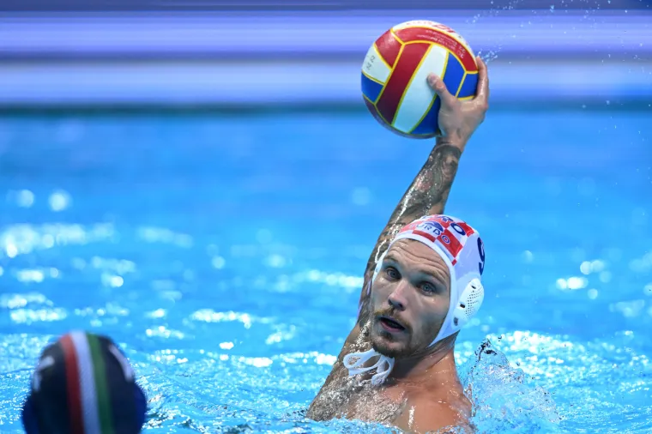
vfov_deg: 3.4
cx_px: 326
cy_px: 217
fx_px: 7241
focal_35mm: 400
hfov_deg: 5.2
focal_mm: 400
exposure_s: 1/3200
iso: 4000
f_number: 4
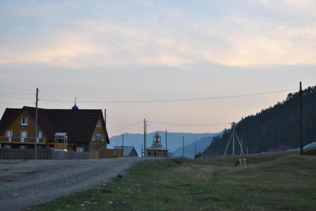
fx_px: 725
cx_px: 158
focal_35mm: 82
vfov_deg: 16.6
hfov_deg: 24.6
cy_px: 106
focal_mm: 55
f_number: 5.6
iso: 200
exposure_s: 1/100
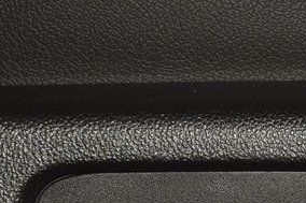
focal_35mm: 379
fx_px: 3220
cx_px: 414
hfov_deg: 5.4
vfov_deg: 3.6
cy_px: 308
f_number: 8
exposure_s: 1/125
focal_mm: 70
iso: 100
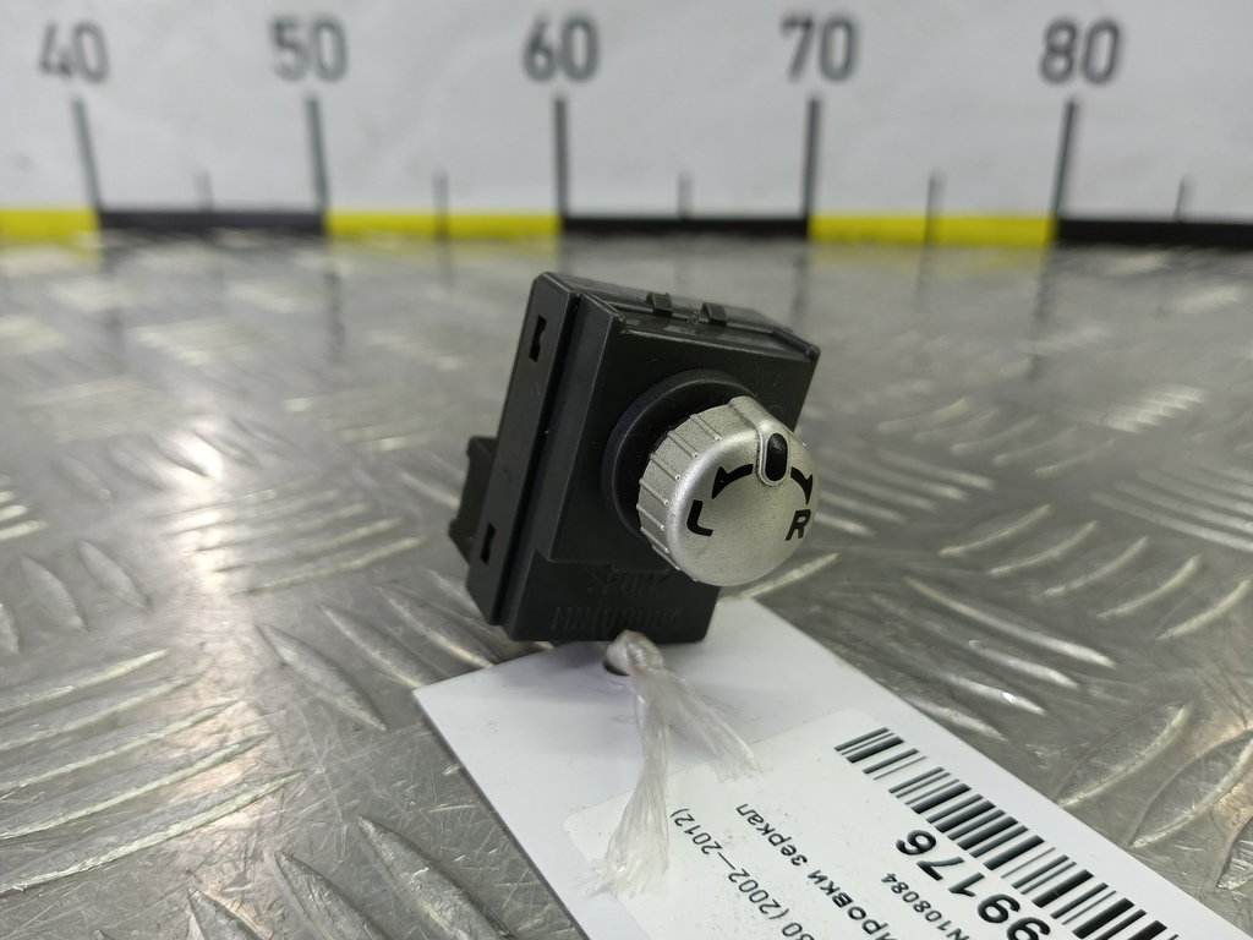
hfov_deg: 73.9
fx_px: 833
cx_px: 626
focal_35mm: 23
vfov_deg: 58.9
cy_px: 470
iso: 106
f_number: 1.6
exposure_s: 1/50
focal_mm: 4.11
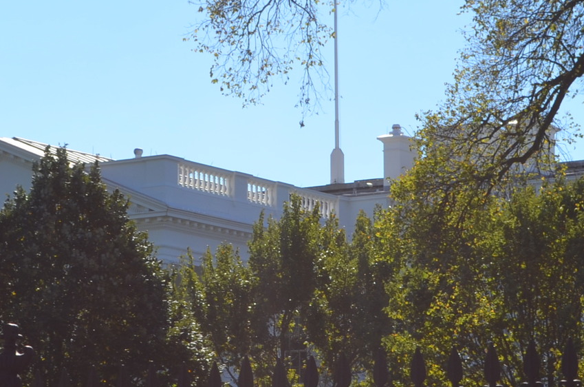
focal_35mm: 159
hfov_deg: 12.9
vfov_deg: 8.6
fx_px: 2574
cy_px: 238
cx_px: 299
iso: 125
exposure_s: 1/250
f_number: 8
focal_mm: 36
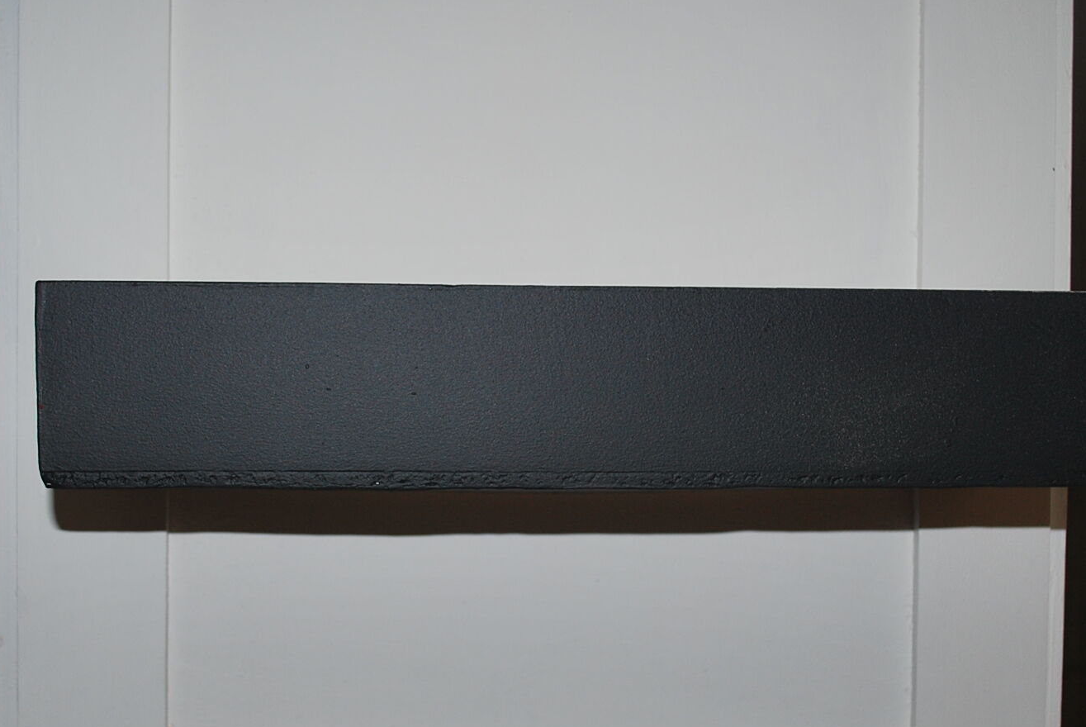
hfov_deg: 37.5
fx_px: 1601
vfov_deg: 25.5
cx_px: 500
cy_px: 454
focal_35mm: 53
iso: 200
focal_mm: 24
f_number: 4.2
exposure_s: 1/60
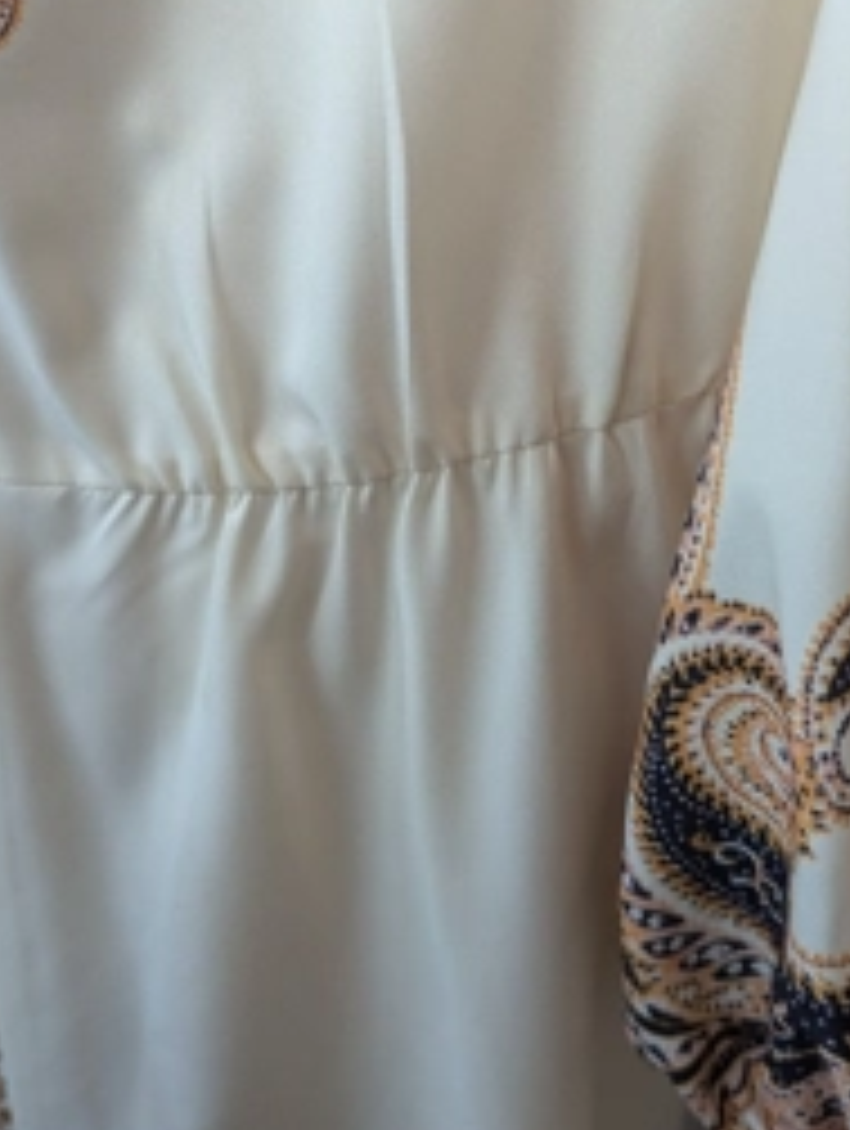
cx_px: 562
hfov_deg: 37.4
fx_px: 1241
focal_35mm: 38
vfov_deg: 48.9
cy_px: 545
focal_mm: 6.81
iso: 424
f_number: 1.85
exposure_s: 1/135
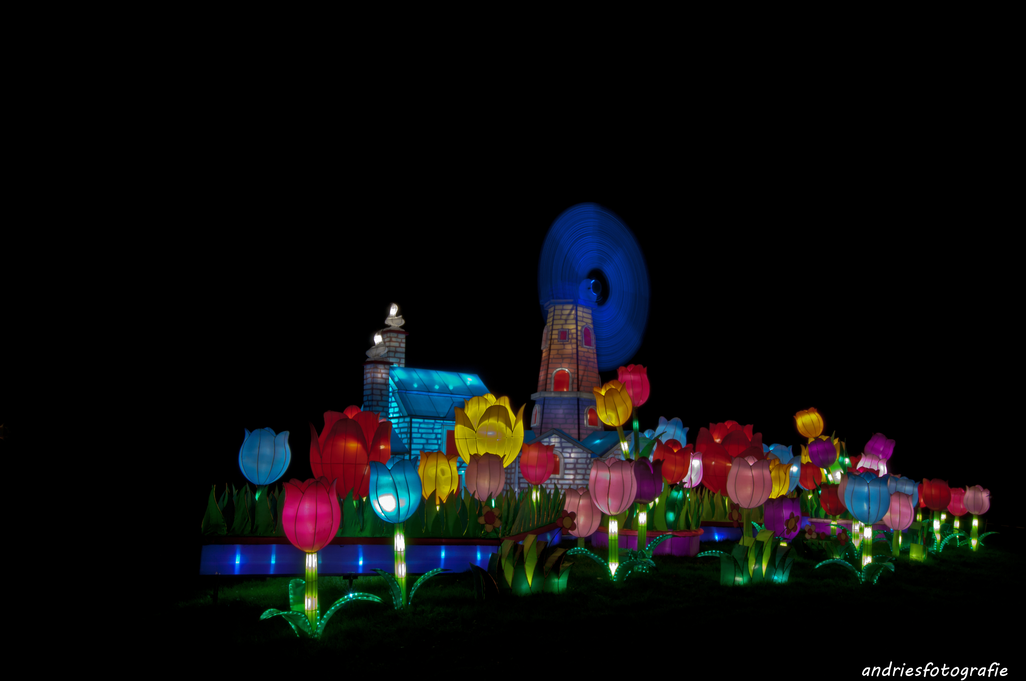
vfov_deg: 43.5
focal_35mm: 30
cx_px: 513
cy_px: 340
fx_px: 854
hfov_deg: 62.0
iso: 200
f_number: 22
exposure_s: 5
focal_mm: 20
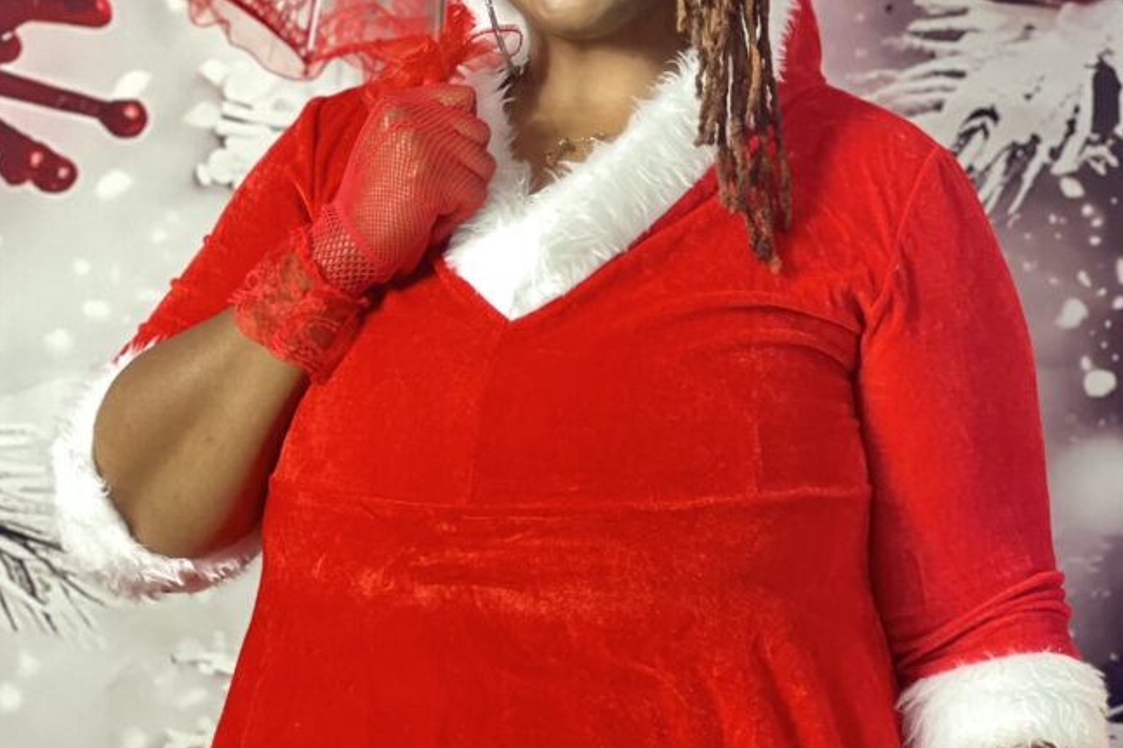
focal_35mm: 127
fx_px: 3959
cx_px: 593
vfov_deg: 10.8
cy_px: 221
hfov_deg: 16.1
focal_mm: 9
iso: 500
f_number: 2.8
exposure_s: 1/15
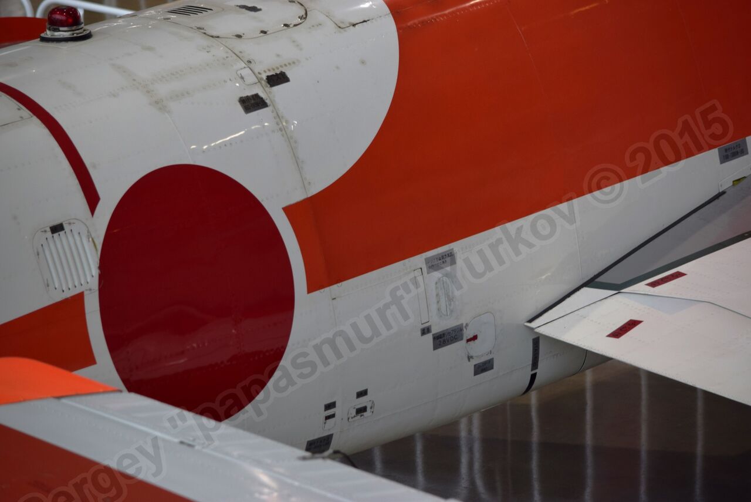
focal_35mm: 188
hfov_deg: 11.0
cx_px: 376
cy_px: 251
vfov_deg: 7.3
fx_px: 3914
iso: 400
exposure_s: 1/60
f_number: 4.8
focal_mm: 125
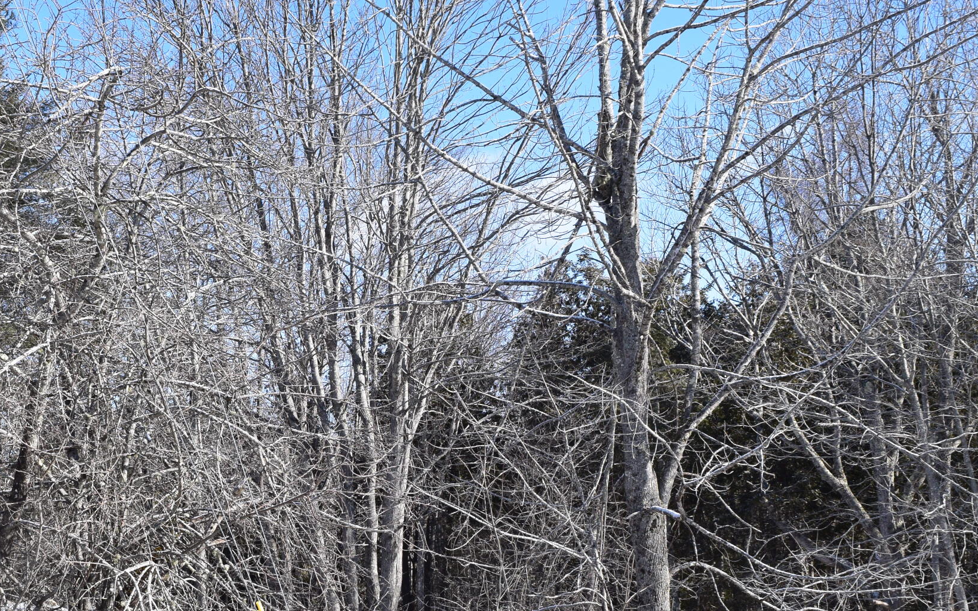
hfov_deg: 35.9
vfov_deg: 22.8
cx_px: 334
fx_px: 1493
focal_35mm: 56
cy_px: 496
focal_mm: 20
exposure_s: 1/400
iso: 400
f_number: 11
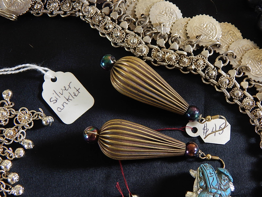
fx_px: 522
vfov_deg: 21.3
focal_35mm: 69
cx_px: 131
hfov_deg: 28.2
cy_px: 98
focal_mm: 12.3
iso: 220
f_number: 4.1
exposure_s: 1/30
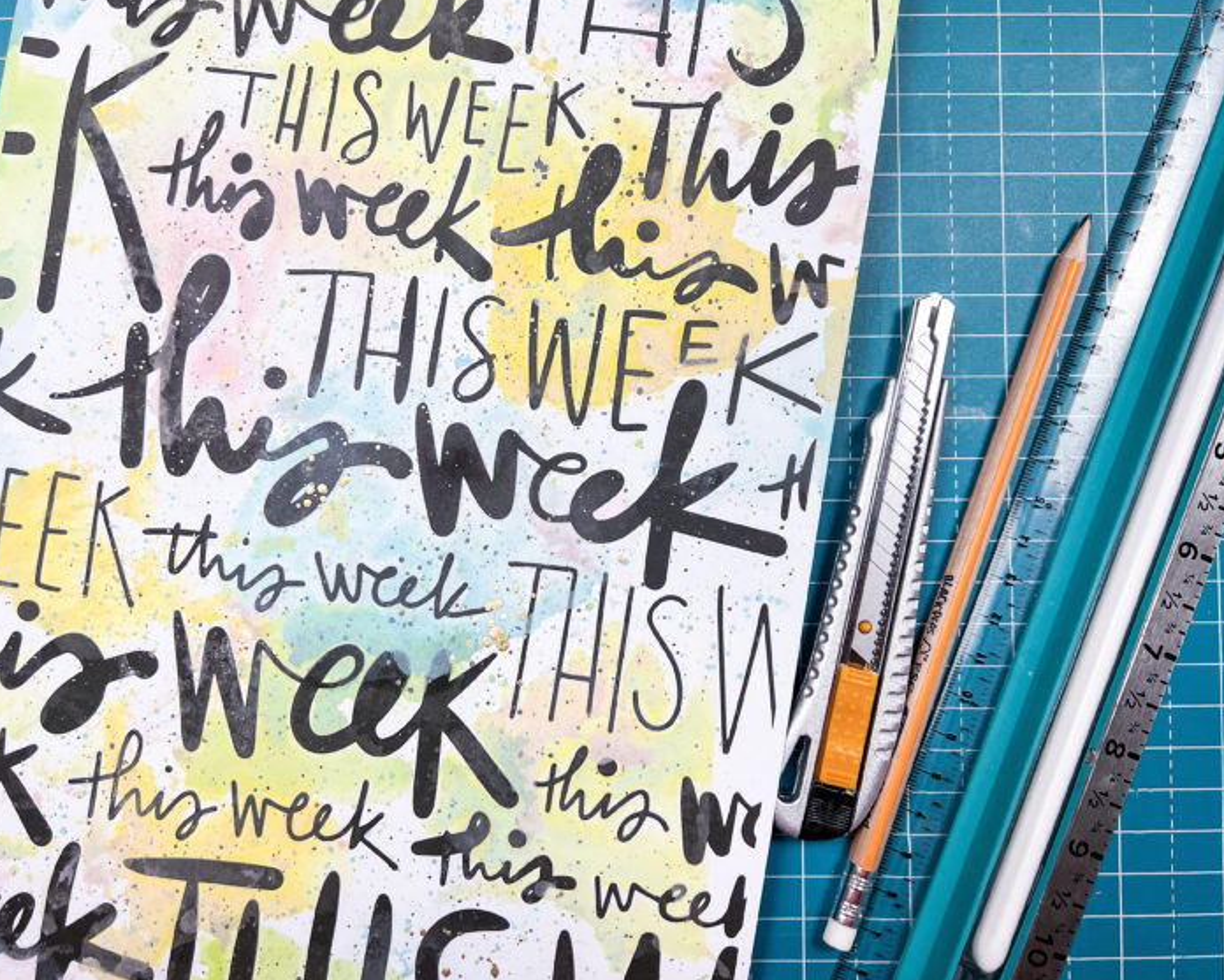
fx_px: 1014
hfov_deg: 62.2
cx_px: 579
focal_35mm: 28
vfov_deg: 51.5
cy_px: 479
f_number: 1.5
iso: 50
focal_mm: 5.7
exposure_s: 1/100
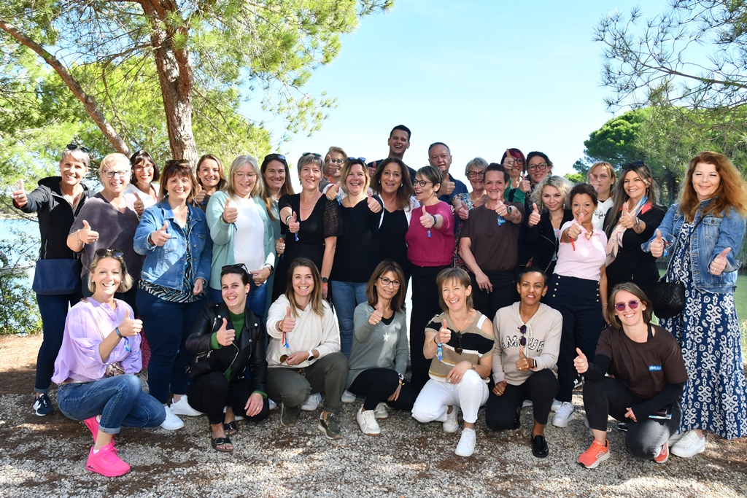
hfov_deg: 61.9
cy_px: 249
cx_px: 374
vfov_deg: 43.6
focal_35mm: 30
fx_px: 623
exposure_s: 1/250
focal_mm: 20
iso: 200
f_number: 6.3
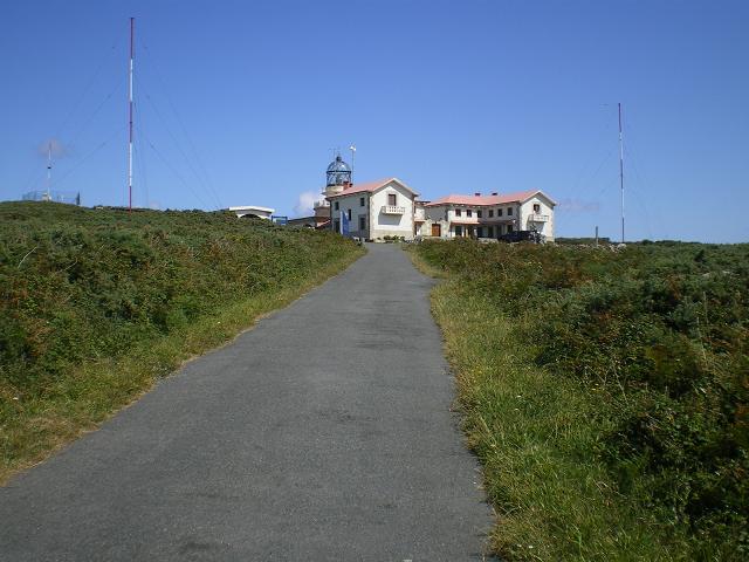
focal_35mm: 38
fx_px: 822
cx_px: 374
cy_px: 281
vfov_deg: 37.7
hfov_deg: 49.0
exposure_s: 1/500
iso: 64
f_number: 4.6
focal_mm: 6.3
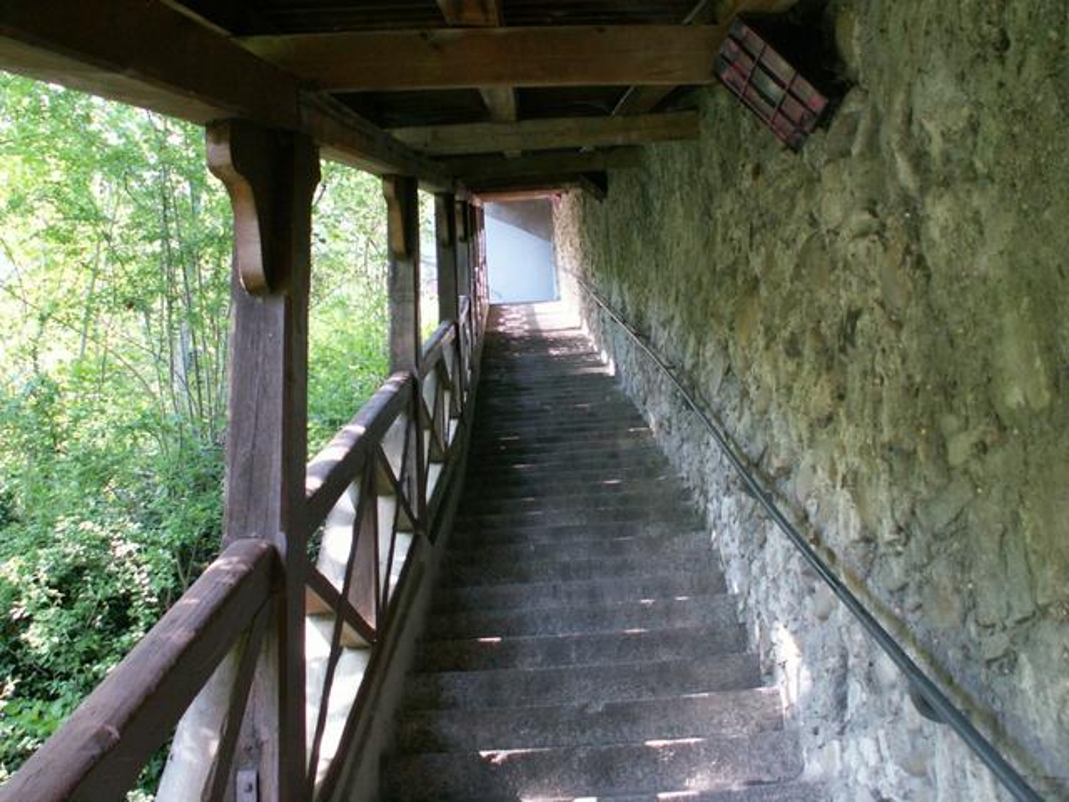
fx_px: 1081
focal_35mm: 35
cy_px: 401
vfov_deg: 40.7
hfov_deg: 52.6
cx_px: 534
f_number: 2.8
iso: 100
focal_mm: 5.86
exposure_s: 1/40
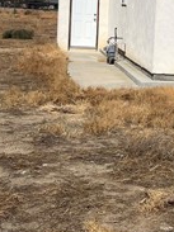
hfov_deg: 15.0
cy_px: 43
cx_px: 267
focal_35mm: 91
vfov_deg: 21.3
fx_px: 611
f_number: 1.5
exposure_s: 1/10309
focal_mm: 5.7
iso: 50
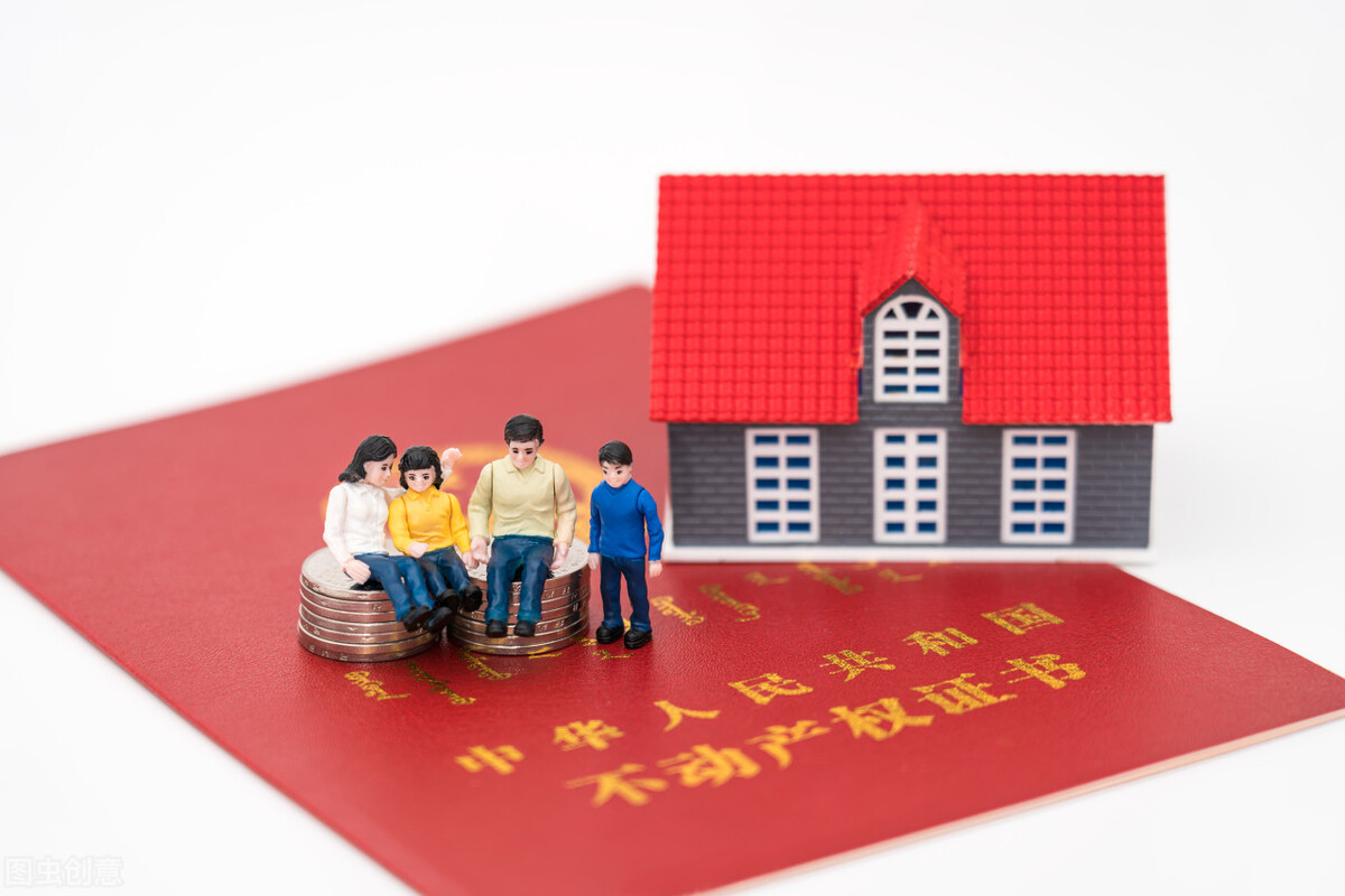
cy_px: 448
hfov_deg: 19.5
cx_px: 672
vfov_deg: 13.0
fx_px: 3923
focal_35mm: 105
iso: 100
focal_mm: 105
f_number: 4
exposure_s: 1/160
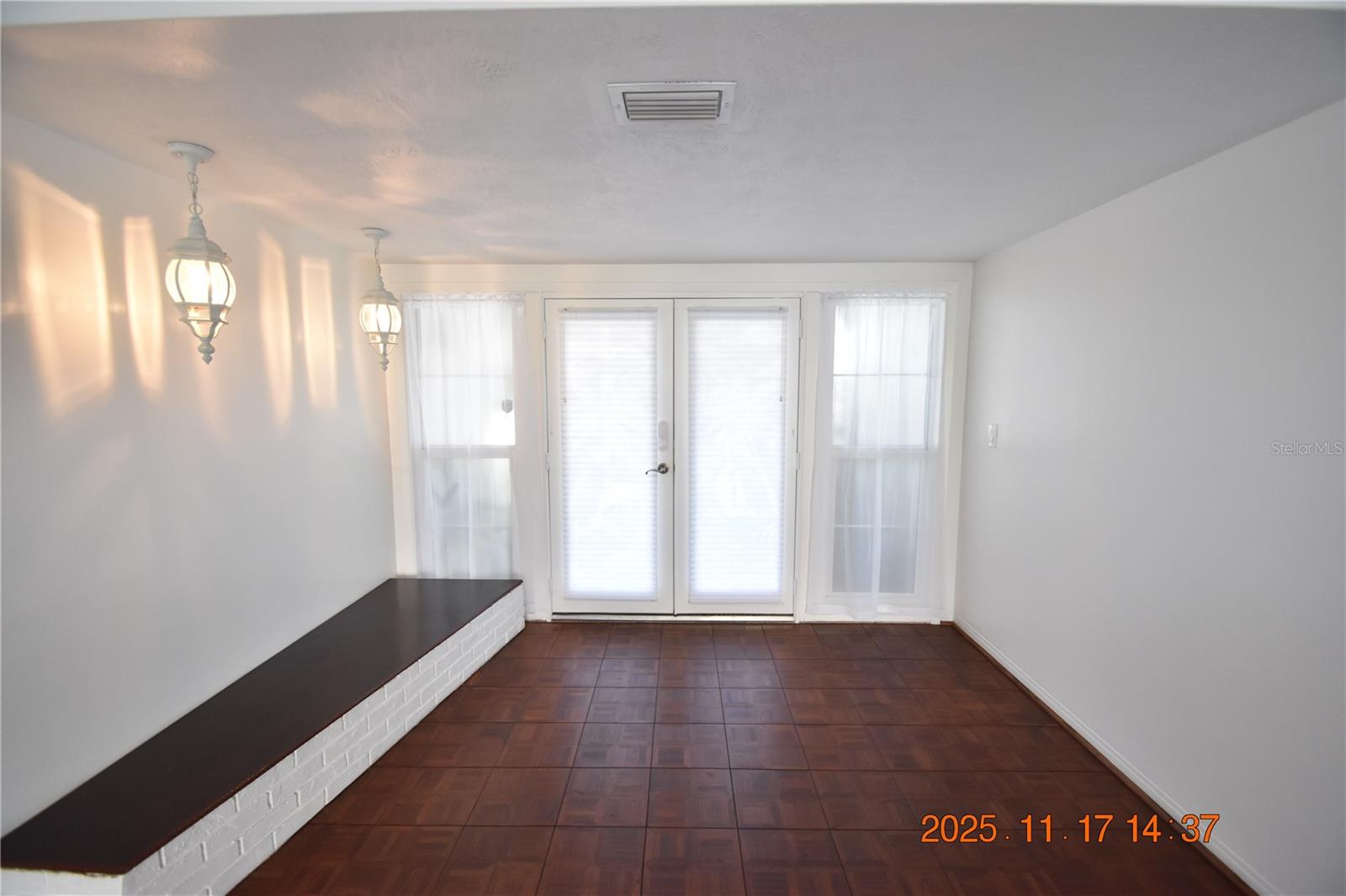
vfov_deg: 77.3
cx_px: 673
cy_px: 448
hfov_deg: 100.4
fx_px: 561
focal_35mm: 15
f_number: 3.5
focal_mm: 10
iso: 800
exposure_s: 1/90
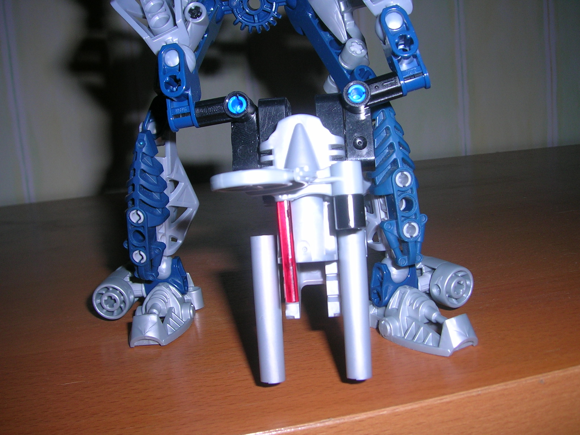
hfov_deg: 52.6
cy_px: 218
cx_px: 290
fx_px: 586
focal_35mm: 35
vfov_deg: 40.7
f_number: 4.8
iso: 50
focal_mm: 5.4
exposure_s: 1/60.1
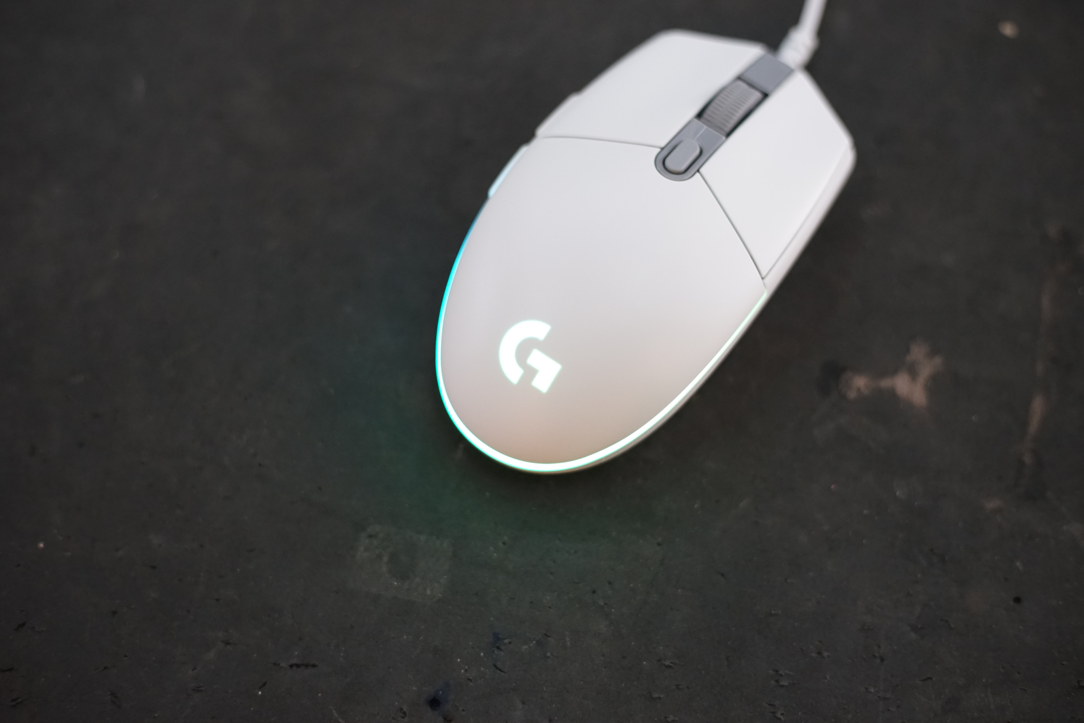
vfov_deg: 27.0
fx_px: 1505
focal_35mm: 50
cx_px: 542
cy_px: 362
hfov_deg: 39.6
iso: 1600
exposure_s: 1/125
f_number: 2.5
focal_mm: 50
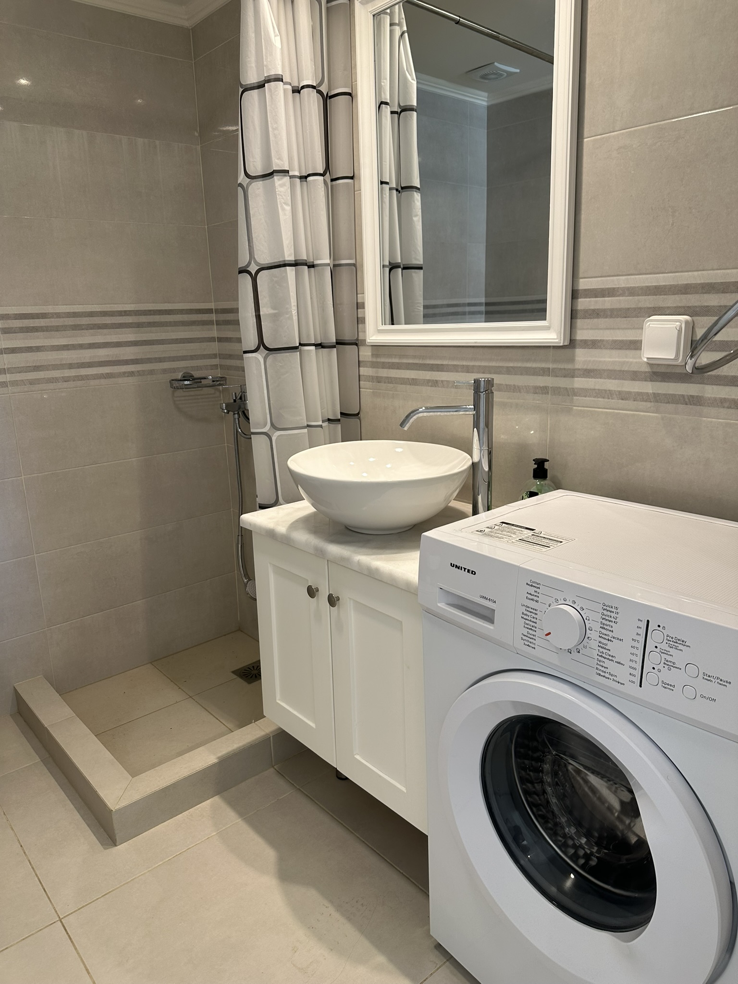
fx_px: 682
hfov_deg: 56.8
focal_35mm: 24
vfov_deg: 71.6
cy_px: 492
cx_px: 369
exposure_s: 1/121
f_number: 1.78
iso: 80
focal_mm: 6.86
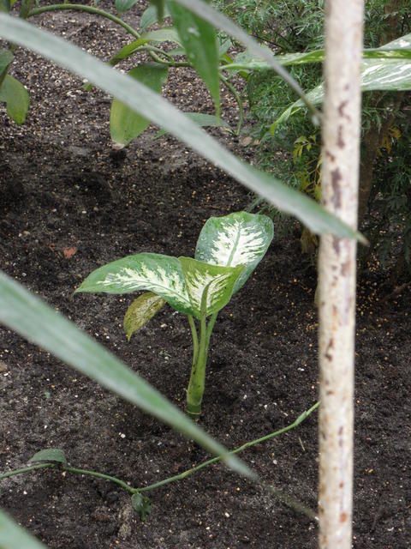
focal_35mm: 116
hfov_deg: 12.8
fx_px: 1836
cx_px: 206
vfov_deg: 17.0
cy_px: 274
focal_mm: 20.76
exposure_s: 1/10
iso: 250
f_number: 4.3
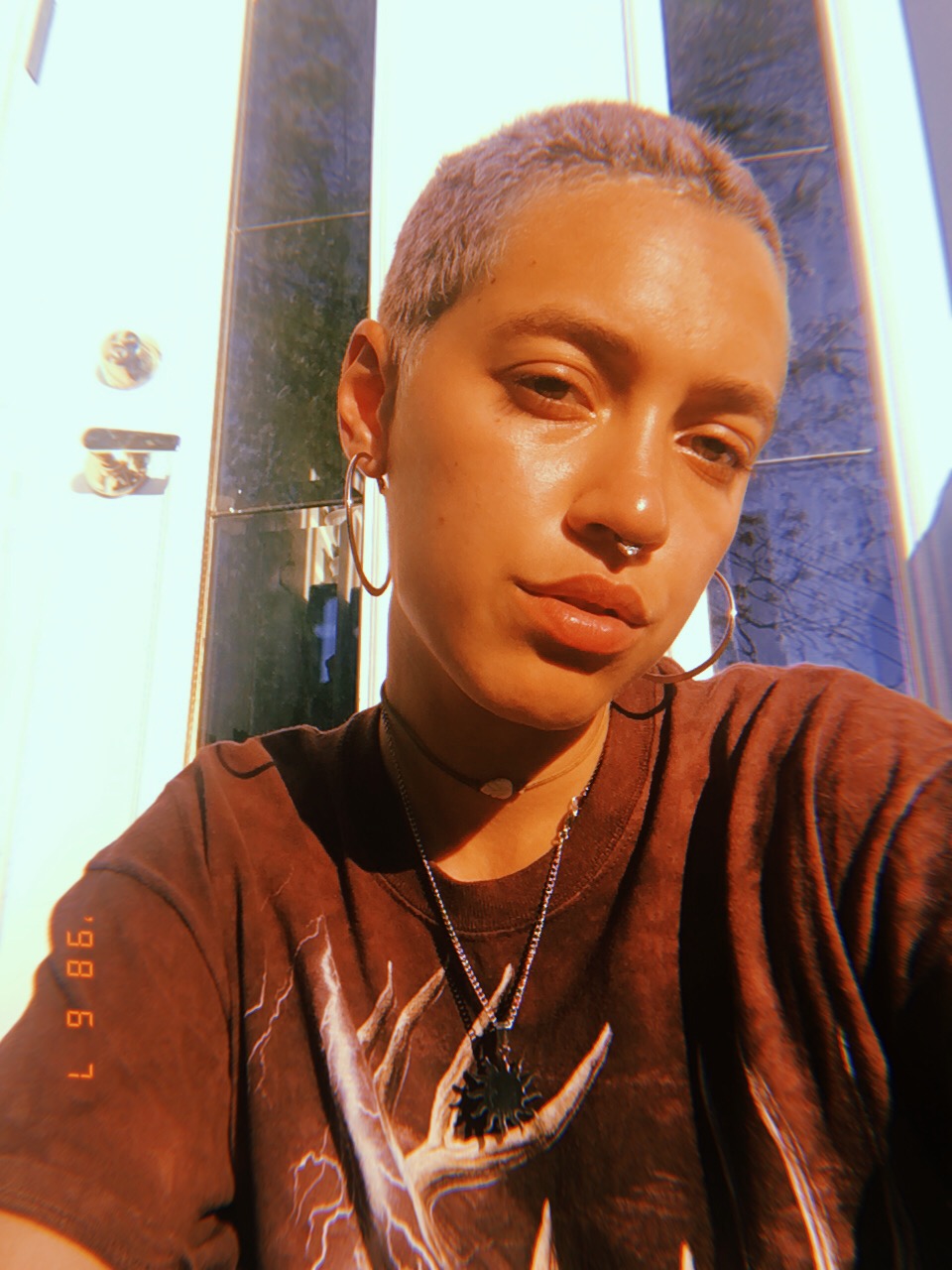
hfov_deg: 45.4
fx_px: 1137
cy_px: 635
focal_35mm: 31
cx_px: 476
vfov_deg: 58.4
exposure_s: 1/670
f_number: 2.2
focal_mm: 2.65
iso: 32
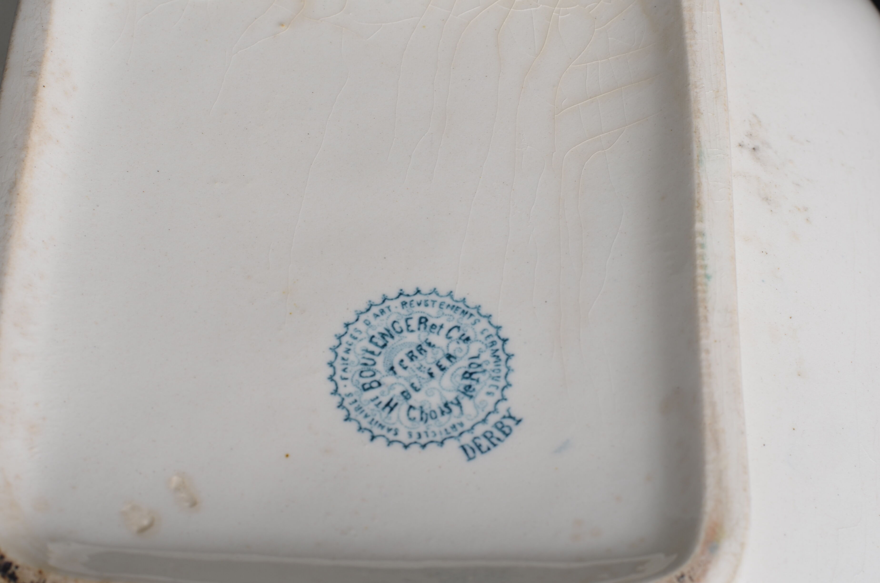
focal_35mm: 75
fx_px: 1830
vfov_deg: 18.1
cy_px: 292
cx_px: 440
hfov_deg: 27.0
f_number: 11
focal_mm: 50
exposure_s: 1/125
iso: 100
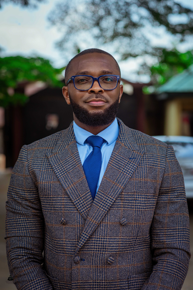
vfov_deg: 23.9
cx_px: 96
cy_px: 145
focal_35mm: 85
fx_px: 683
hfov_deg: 16.1
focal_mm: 85
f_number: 5.6
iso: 160
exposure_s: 1/400
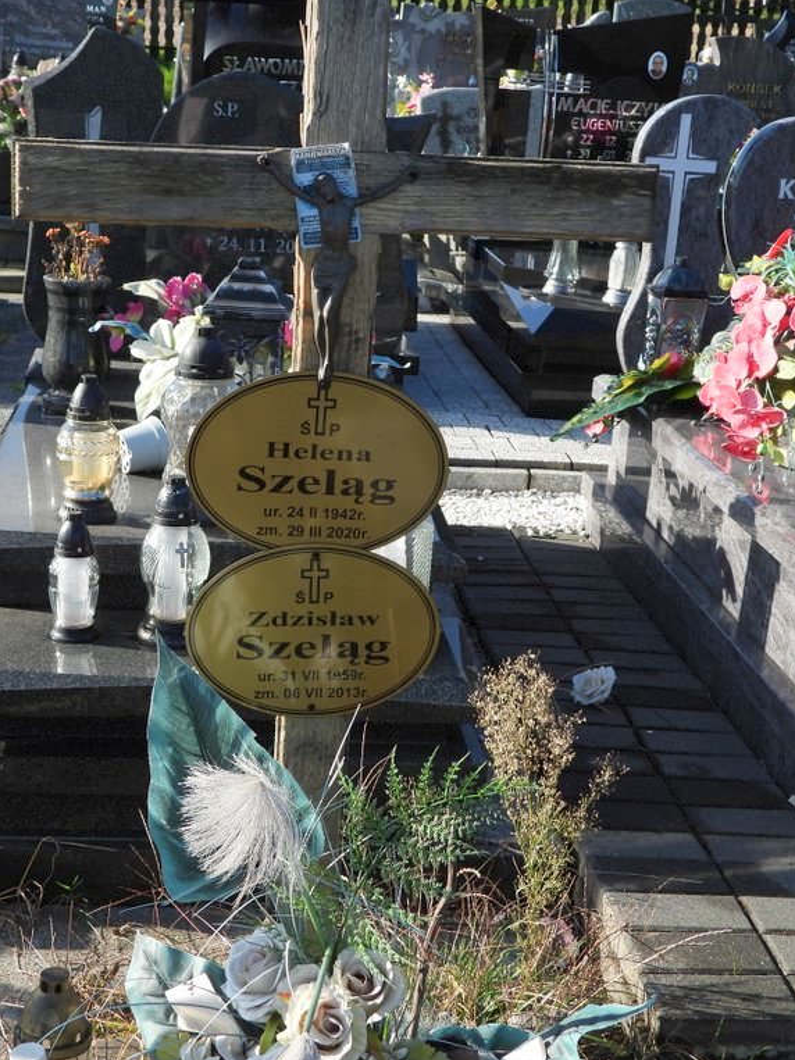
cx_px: 332
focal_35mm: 51
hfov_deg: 28.5
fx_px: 1562
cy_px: 531
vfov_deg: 37.5
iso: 100
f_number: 3.2
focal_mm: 6.8
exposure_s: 1/640
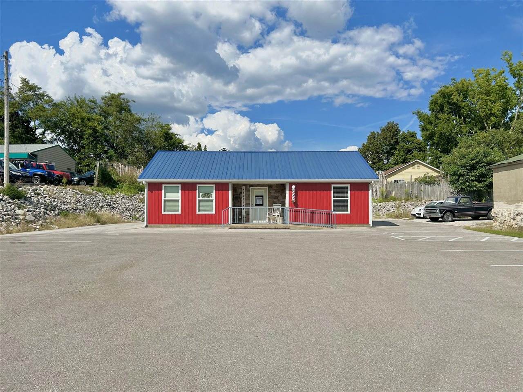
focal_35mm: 26
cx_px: 262
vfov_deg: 53.1
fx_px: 393
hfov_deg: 67.3
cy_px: 196
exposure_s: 1/7463
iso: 50
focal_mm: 5.7
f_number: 1.5
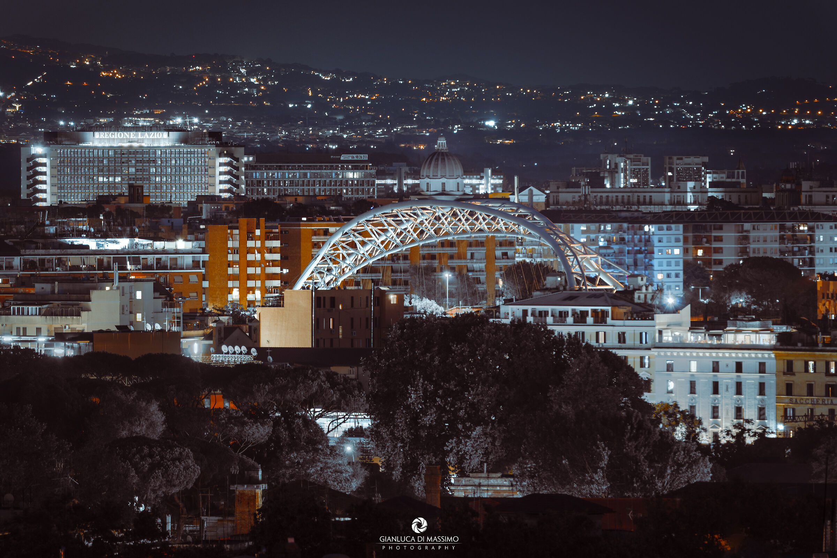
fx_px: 8715
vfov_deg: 3.7
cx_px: 418
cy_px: 279
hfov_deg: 5.5
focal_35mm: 375
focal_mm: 374.8
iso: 100
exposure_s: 25
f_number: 9
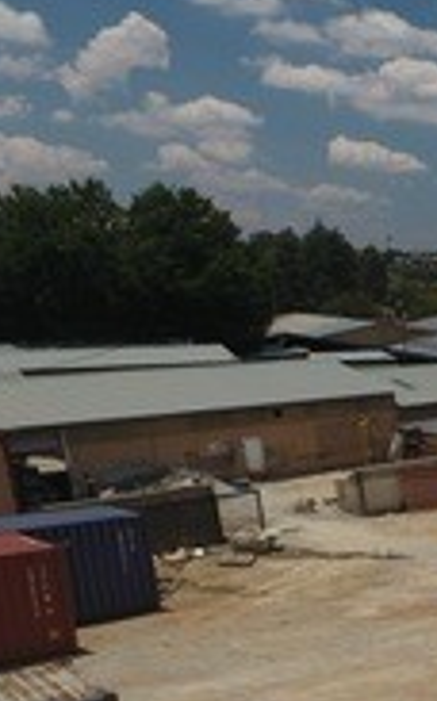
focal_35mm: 58
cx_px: 897
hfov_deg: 16.4
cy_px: 596
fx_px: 1108
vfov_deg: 33.7
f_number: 2.8
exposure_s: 1/803
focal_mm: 3.61
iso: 100
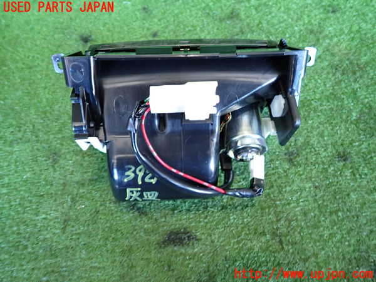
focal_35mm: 25
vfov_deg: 54.9
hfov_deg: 69.4
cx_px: 188
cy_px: 141
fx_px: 272
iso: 400
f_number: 2
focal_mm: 4.5
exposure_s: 1/30
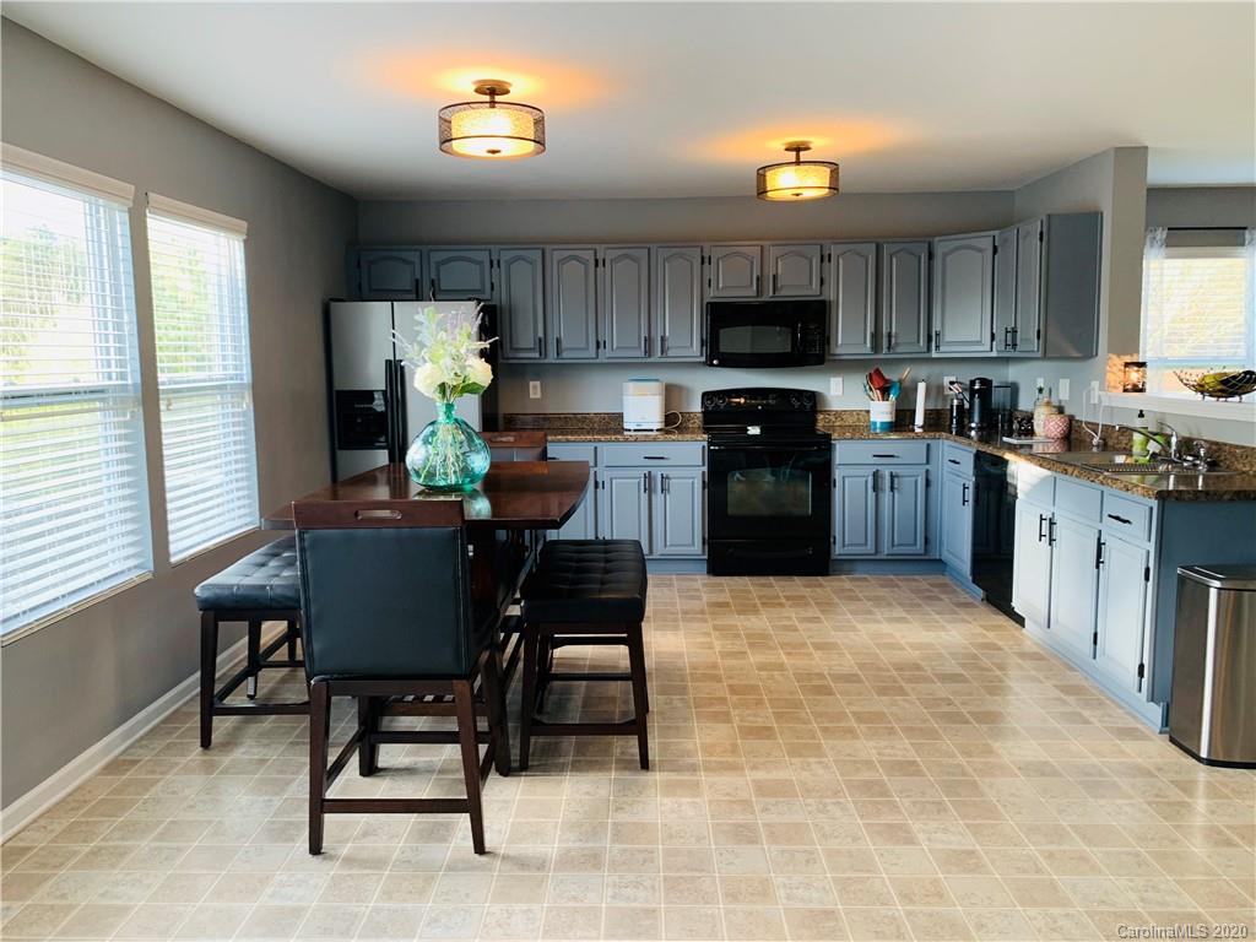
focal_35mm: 26
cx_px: 628
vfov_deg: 53.1
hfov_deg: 67.3
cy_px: 471
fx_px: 943
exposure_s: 1/60
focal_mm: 4.25
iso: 80
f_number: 1.8
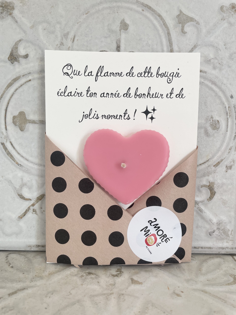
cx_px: 118
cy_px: 158
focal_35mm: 26
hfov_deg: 53.1
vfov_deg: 67.3
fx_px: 236
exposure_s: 1/121
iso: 64
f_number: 1.6
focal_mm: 4.2
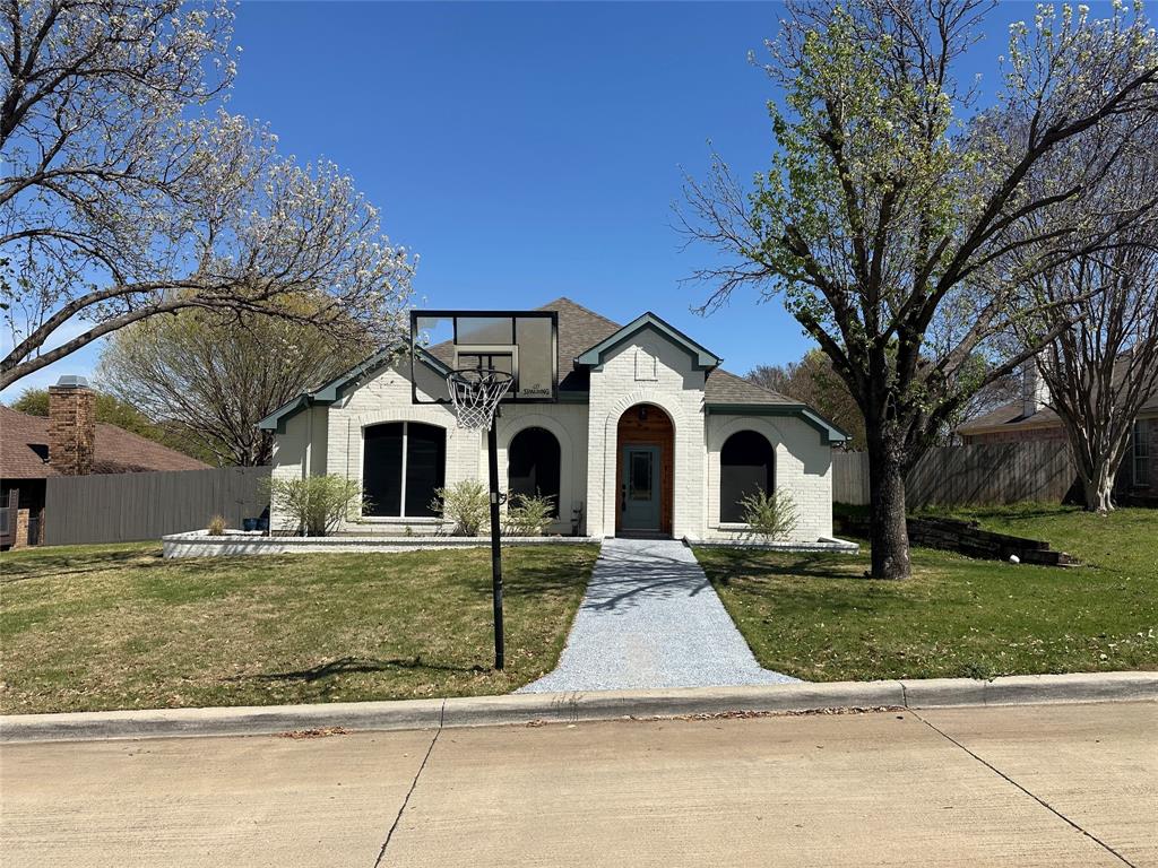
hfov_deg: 71.6
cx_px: 579
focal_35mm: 24
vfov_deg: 56.8
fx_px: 803
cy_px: 434
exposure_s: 1/6623
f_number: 1.78
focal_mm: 6.86
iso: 80
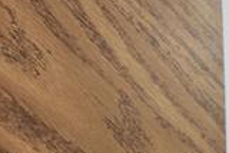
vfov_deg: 10.3
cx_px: 388
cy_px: 82
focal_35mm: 133
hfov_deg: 14.0
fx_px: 847
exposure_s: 1/40
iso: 40
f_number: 2.4
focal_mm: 3.3
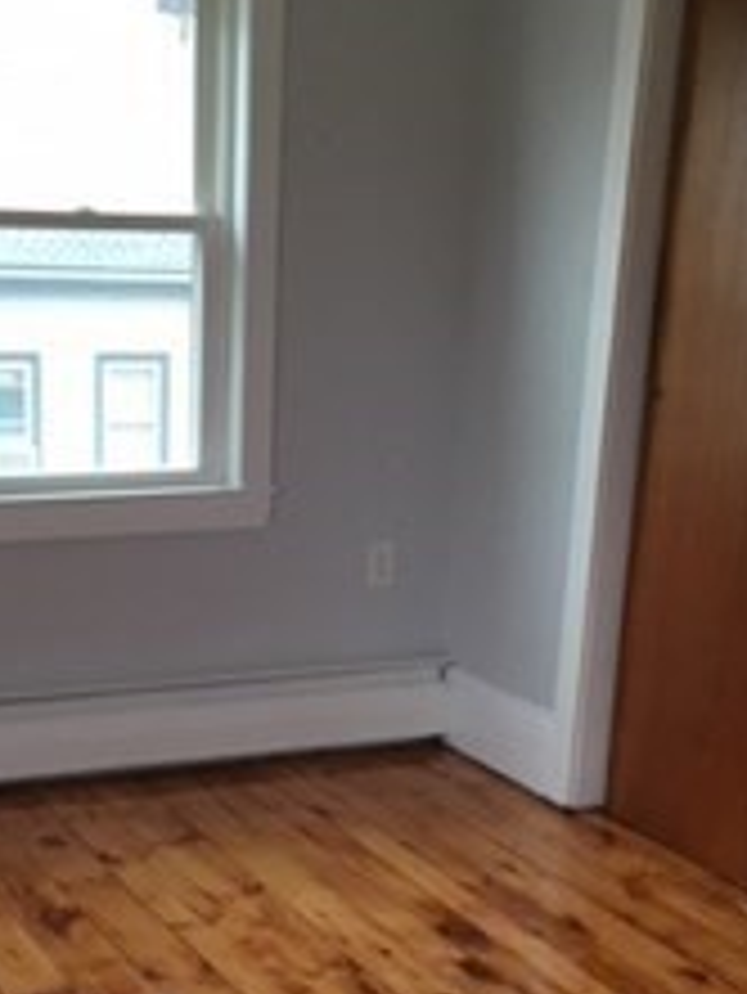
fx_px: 1811
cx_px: 288
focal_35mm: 63
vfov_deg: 29.8
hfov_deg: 23.3
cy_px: 841
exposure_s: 1/30
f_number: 2.2
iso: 32
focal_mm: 4.15
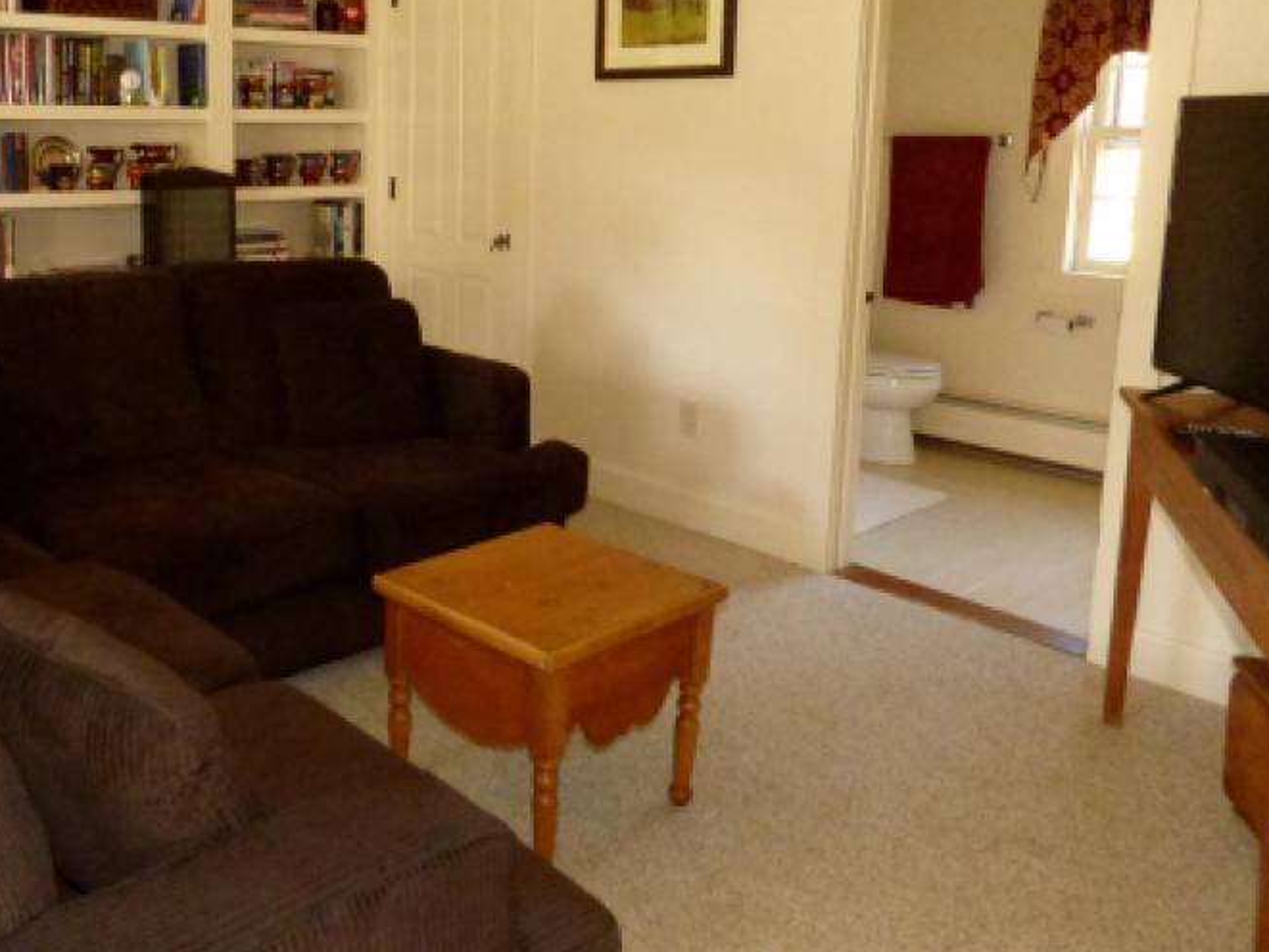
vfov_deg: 44.6
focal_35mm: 31
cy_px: 298
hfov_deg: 57.0
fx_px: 1137
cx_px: 419
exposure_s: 1/60
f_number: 4.5
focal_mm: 3.58
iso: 1250
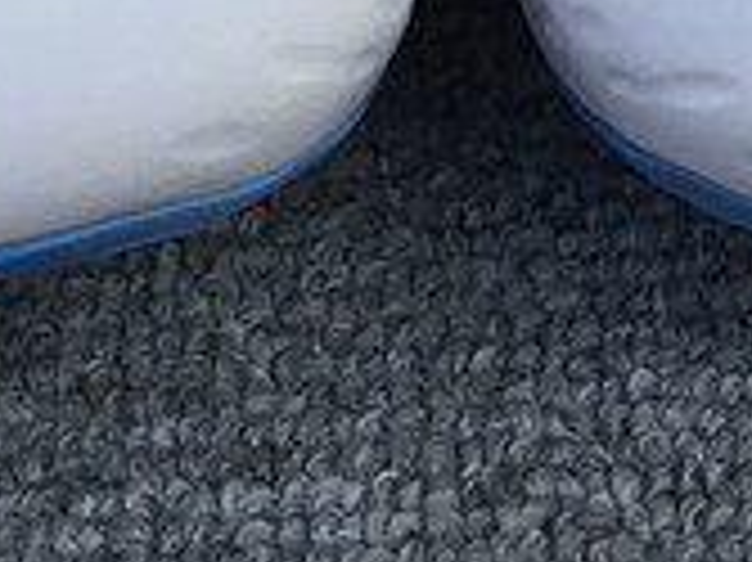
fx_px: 3625
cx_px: 522
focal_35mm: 167
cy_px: -839
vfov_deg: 8.1
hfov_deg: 11.8
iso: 25
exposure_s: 1/409
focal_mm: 3.3
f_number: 2.4
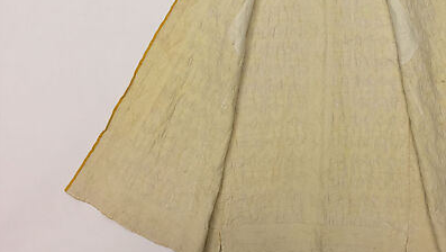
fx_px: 604
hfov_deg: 39.5
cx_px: 334
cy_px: 24
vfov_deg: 22.9
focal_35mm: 51
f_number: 2.4
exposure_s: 1/120
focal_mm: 3.3
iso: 40
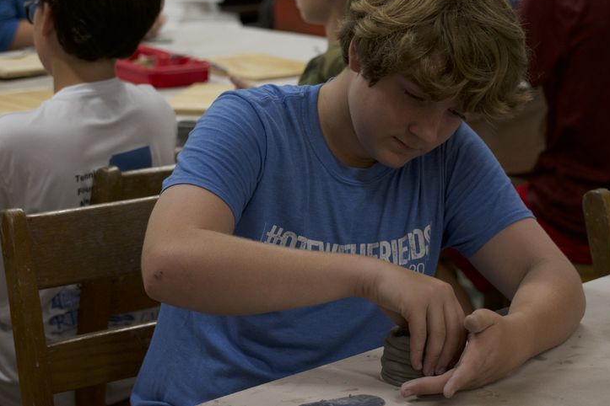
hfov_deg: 18.3
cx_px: 324
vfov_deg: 12.2
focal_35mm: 112
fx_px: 1898
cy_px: 190
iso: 2000
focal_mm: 70
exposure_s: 1/160
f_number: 4.5
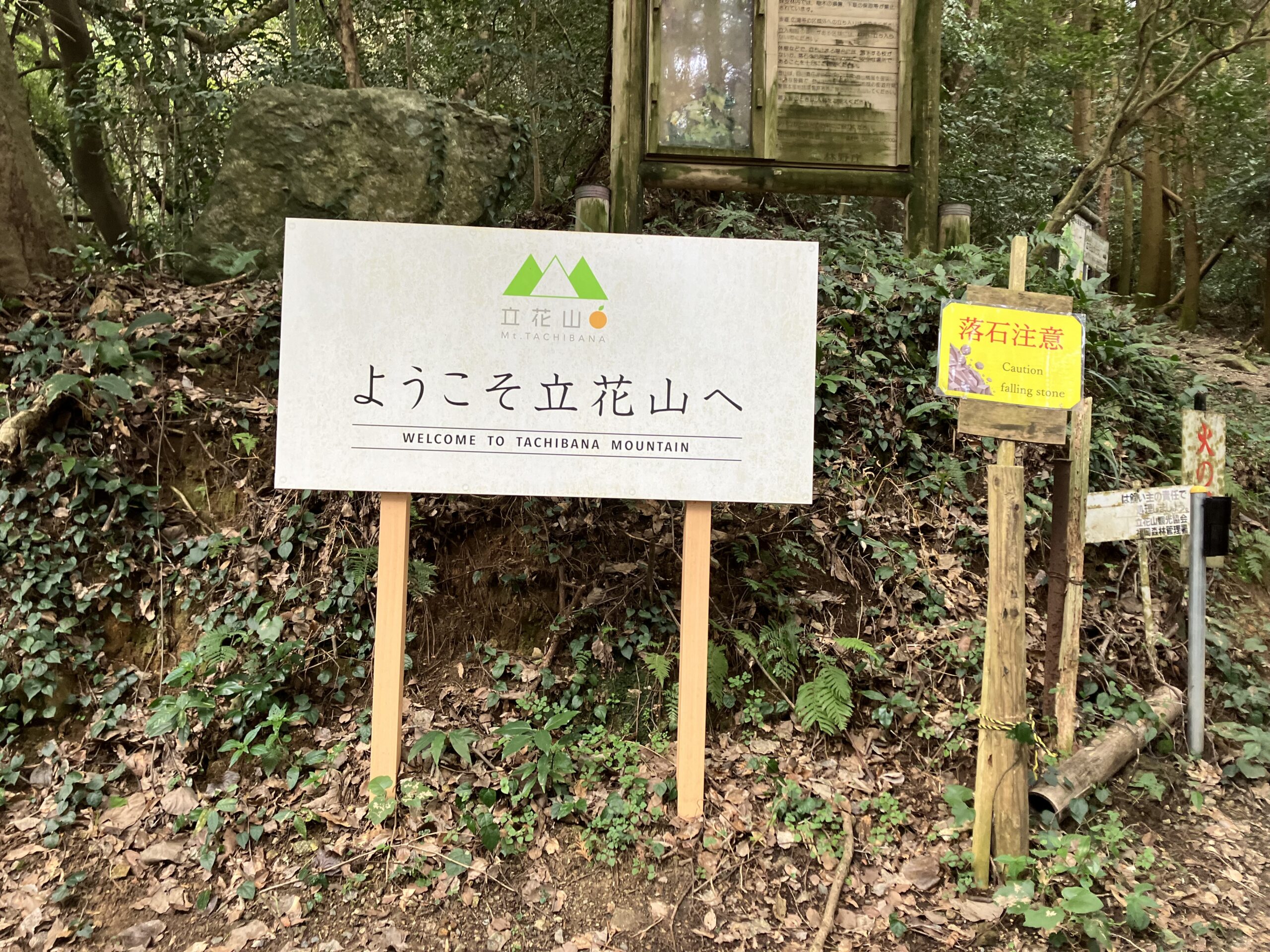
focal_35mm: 28
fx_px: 1027
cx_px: 635
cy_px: 476
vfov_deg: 49.7
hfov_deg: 63.4
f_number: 1.8
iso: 80
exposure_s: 1/104
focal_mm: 3.99
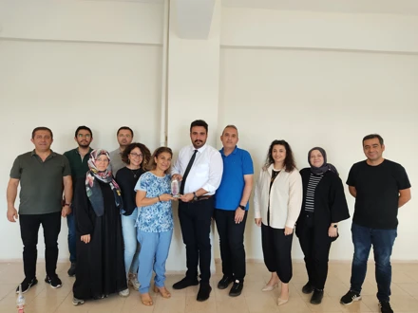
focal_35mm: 26
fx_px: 314
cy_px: 156
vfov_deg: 53.1
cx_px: 209
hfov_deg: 67.3
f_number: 1.79
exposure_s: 1/33
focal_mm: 4.74
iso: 148
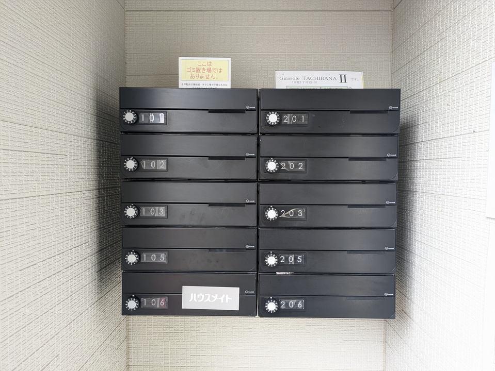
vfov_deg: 54.9
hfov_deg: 69.4
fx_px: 358
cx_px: 248
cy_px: 186
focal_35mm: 25
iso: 104
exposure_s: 1/120
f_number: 1.89
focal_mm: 5.43
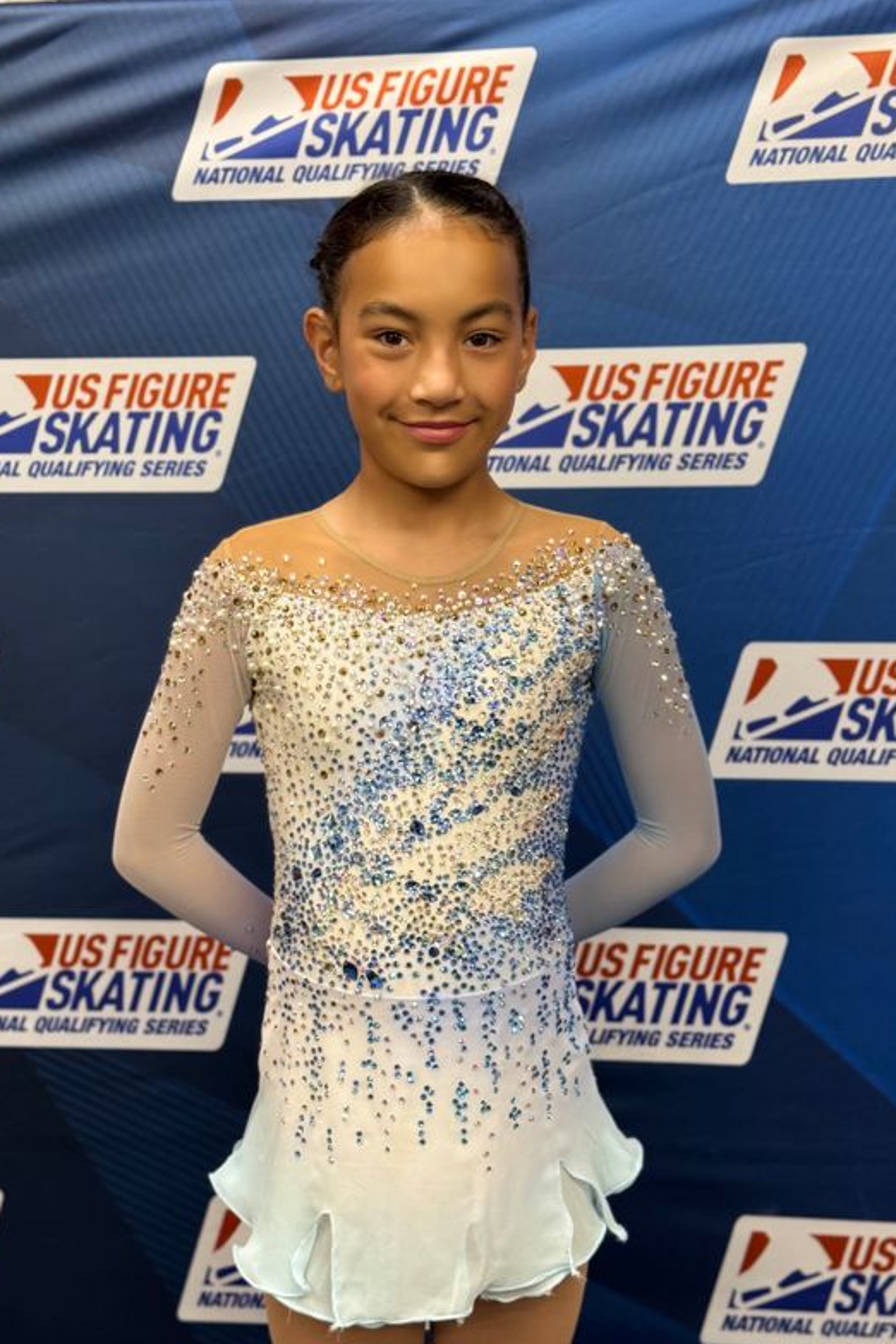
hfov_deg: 26.5
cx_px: 388
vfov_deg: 38.9
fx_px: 1904
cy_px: 685
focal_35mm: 51
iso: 64
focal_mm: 6.76
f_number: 1.78
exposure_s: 1/60
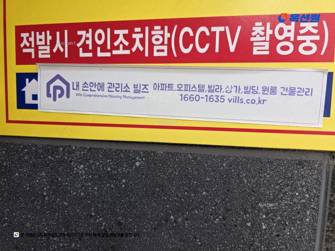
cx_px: 168
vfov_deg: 58.9
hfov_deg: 73.9
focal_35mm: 23
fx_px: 223
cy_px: 126
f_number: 1.7
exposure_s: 1/180
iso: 32
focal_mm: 6.3
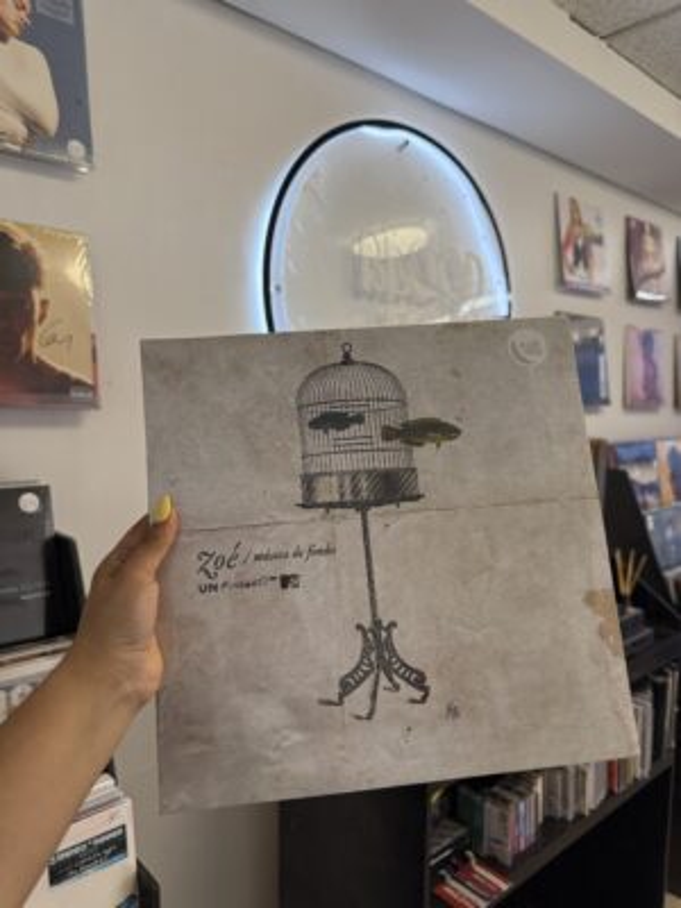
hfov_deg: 56.8
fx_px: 630
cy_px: 454
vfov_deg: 71.6
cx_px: 340
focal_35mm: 24
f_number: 1.78
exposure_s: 1/213
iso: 200
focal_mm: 6.76
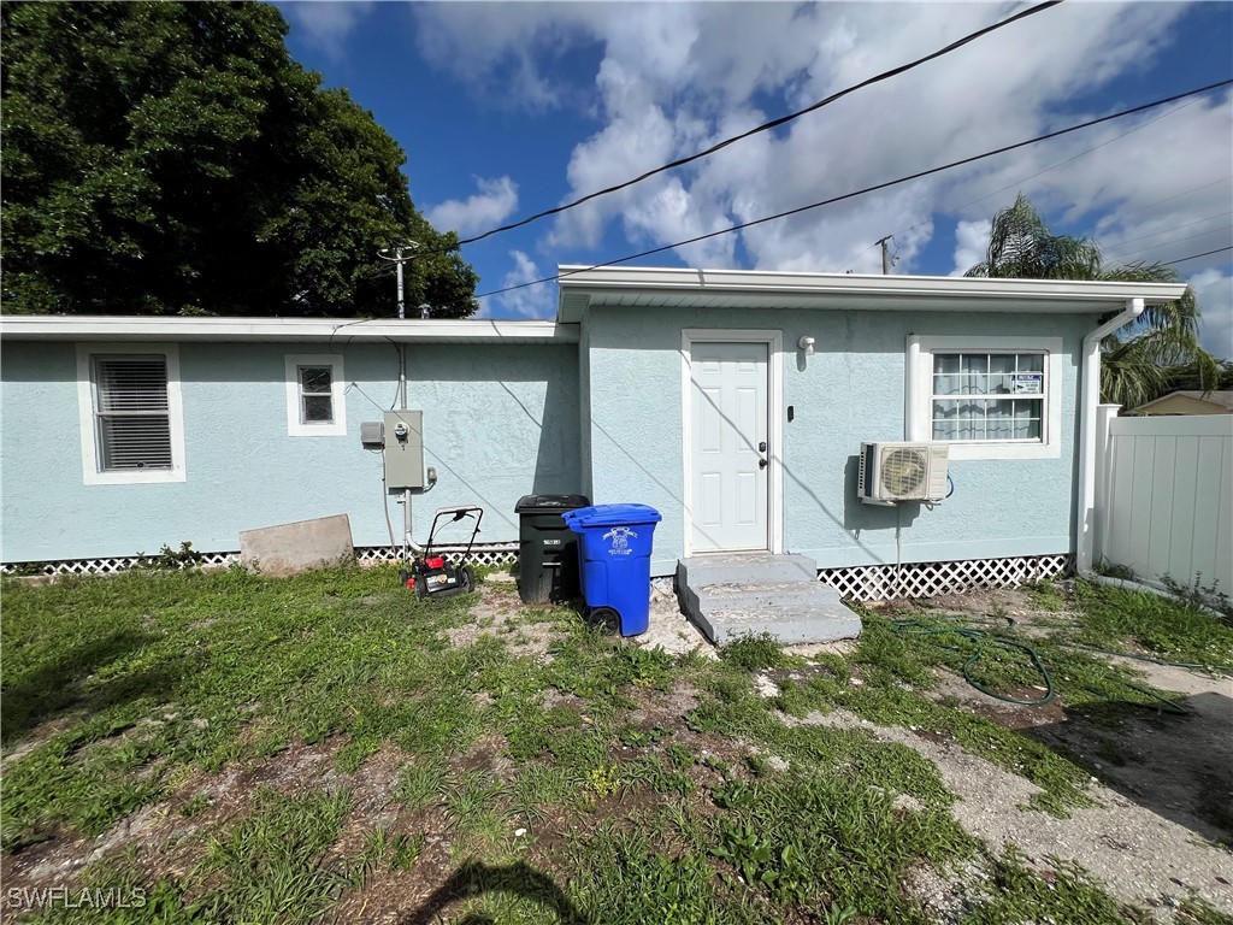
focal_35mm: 13
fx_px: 463
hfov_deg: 106.2
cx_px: 616
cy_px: 462
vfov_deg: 89.9
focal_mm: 1.57
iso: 40
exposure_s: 1/5236
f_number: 1.8
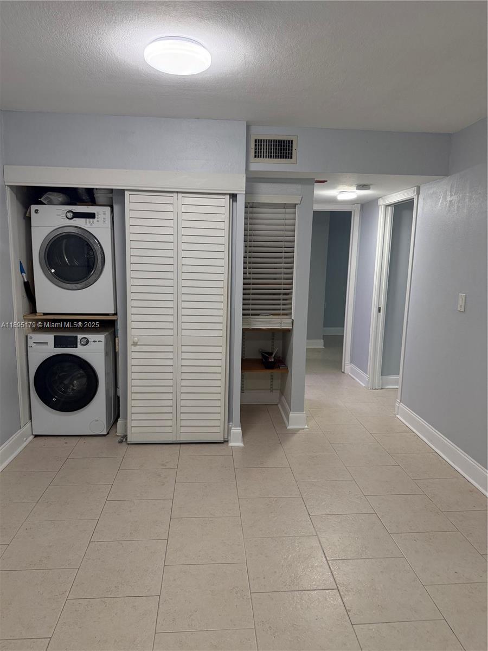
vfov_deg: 71.6
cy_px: 326
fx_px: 451
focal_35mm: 24
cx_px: 244
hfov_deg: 56.8
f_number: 1.78
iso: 200
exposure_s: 1/120
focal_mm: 6.76
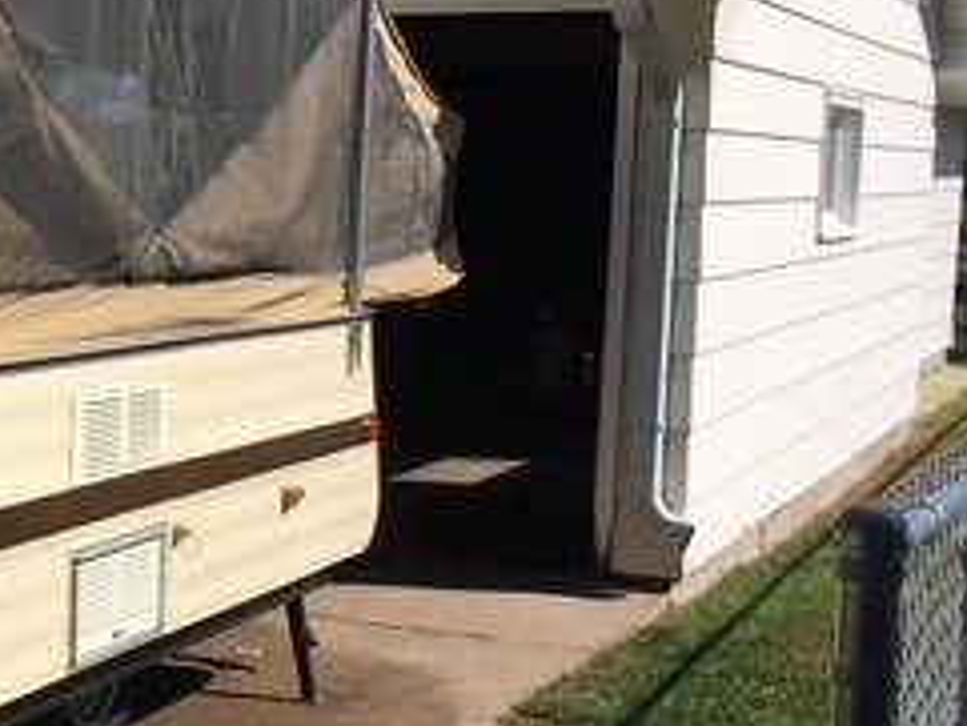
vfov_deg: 19.1
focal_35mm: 77
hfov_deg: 23.5
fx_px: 2152
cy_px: 417
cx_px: -144
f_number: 2.2
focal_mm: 4.15
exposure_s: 1/2481
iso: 25
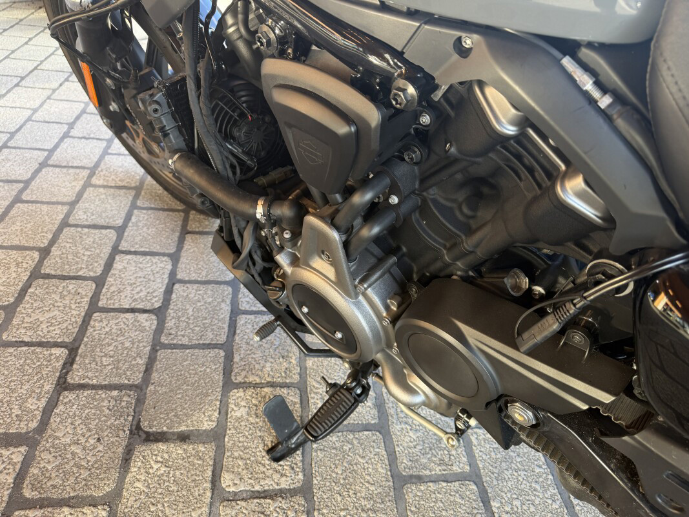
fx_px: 478
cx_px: 344
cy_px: 258
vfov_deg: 56.8
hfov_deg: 71.6
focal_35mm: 24
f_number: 1.78
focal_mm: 6.76
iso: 64
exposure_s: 1/121
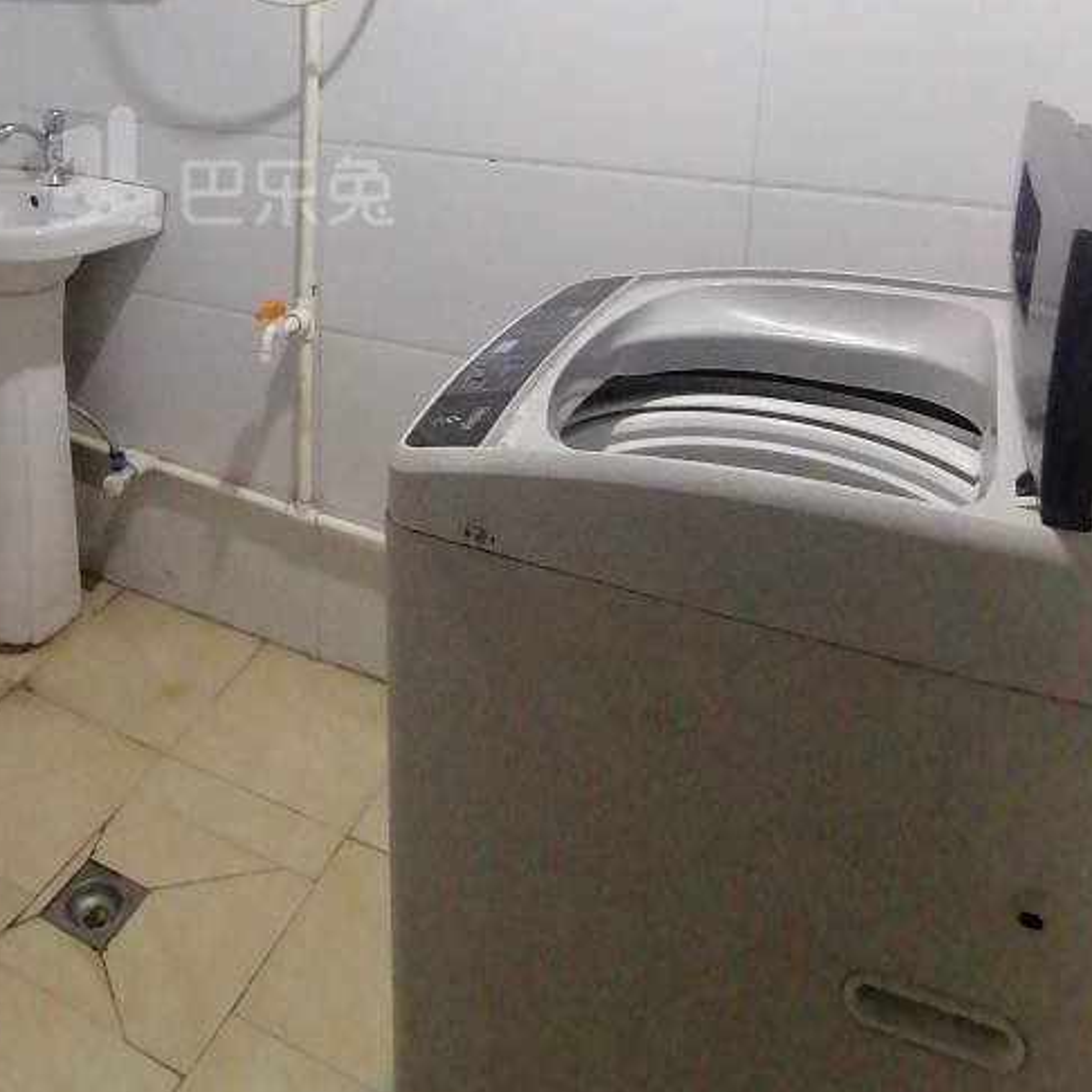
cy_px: 170
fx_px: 1178
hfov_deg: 47.0
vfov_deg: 46.3
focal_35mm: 33
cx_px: 216
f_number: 2.4
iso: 400
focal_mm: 1.78
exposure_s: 1/25
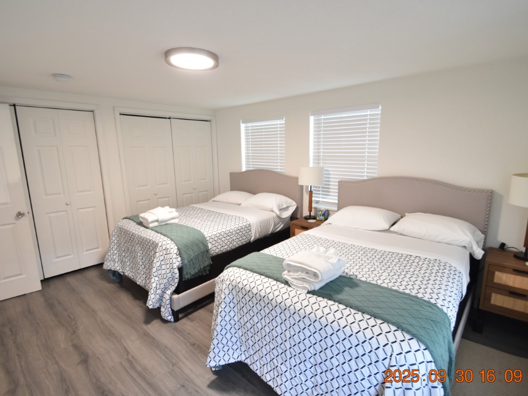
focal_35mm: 17
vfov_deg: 74.7
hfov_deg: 91.0
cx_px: 270
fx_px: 259
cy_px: 200
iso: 800
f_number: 3.5
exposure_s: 1/45
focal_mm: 10
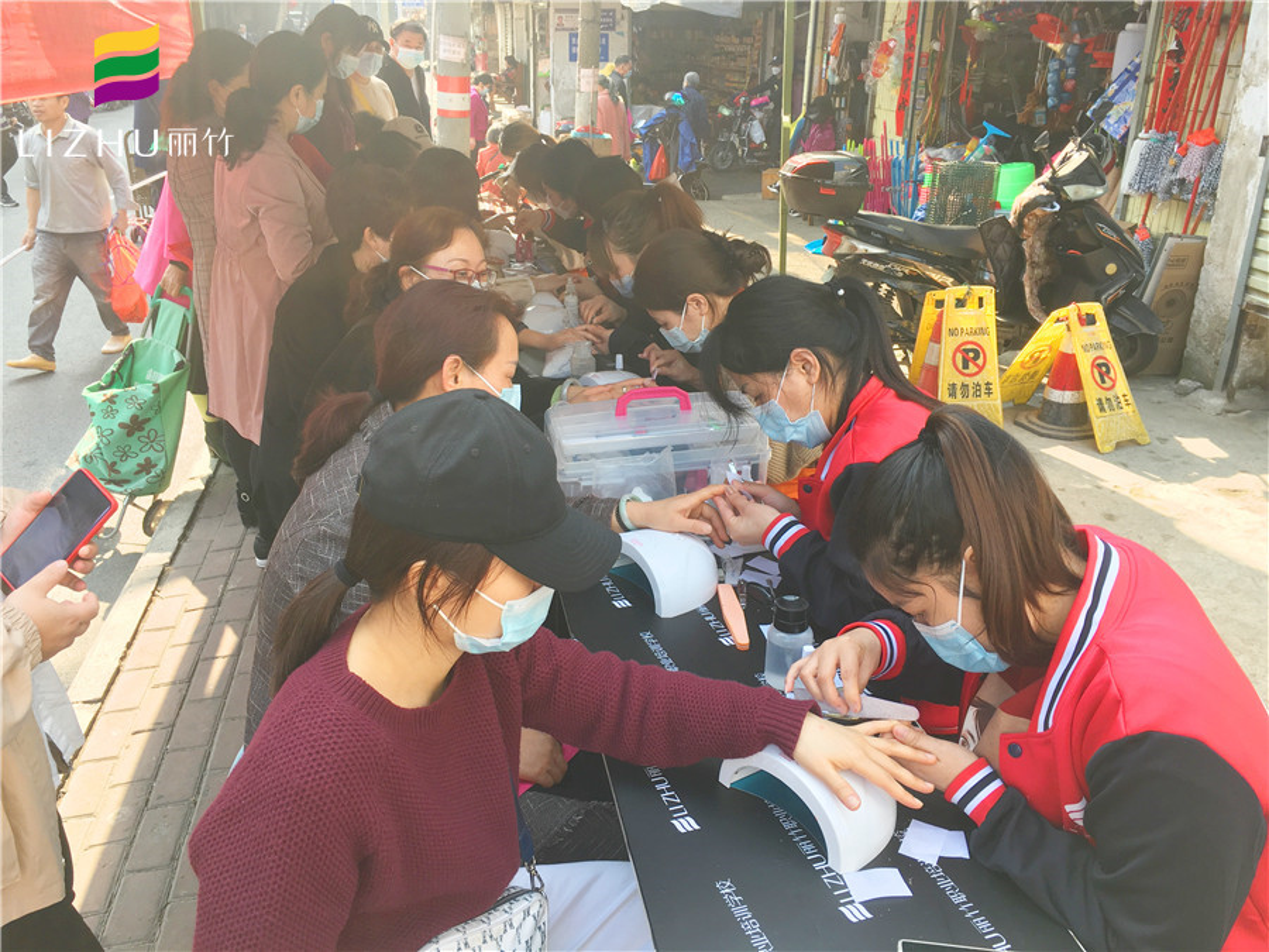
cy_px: 476
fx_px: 1063
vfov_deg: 48.2
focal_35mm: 29
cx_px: 634
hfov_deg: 61.7
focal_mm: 4.15
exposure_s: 1/153
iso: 25
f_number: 2.2
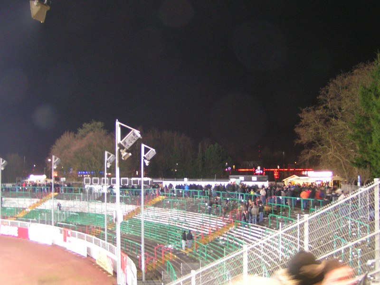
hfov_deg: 49.0
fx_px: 417
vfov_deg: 37.7
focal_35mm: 38
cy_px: 142
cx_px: 190
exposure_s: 1/2.5
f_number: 2.8
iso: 200
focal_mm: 5.8
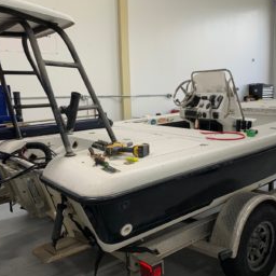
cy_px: 142
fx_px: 307
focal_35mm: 34
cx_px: 162
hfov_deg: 48.2
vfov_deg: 48.4
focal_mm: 4.25
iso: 25
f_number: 1.8
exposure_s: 1/121
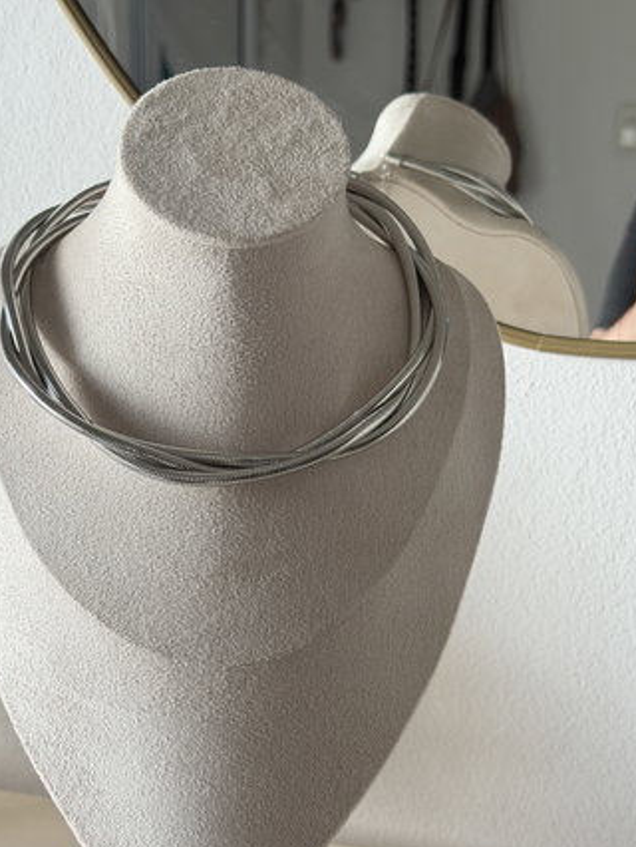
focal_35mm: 60
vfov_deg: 32.1
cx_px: 258
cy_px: 512
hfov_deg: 24.4
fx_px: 1468
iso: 100
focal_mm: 6.76
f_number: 1.78
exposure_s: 1/79
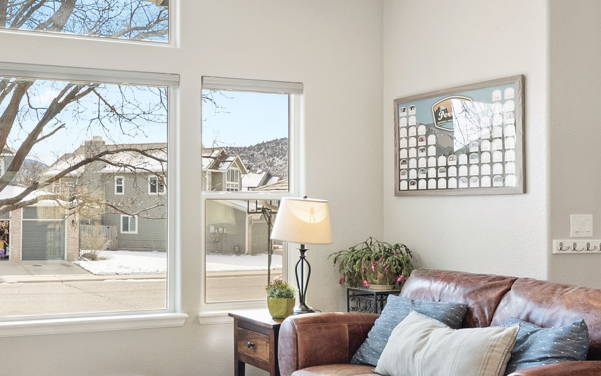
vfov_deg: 29.8
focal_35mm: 43
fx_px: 704
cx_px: 94
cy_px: 220
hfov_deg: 43.3
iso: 640
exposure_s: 1/20
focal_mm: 18
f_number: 8
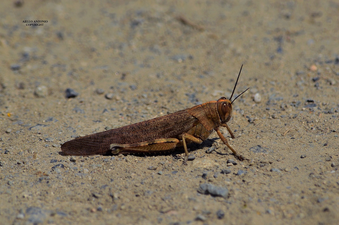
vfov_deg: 3.0
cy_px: 112
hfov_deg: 4.6
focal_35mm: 450
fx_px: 4232
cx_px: 170
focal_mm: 300
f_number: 11
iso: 180
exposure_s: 1/500
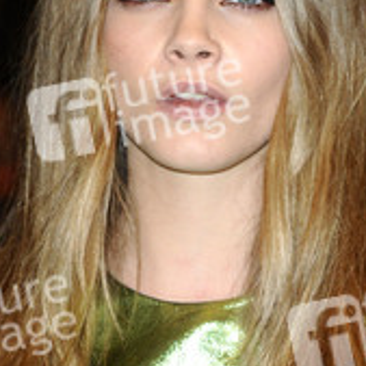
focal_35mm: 339
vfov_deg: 5.2
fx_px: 4055
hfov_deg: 5.2
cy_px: 219
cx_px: 202
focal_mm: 112
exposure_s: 1/160
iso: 640
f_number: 4
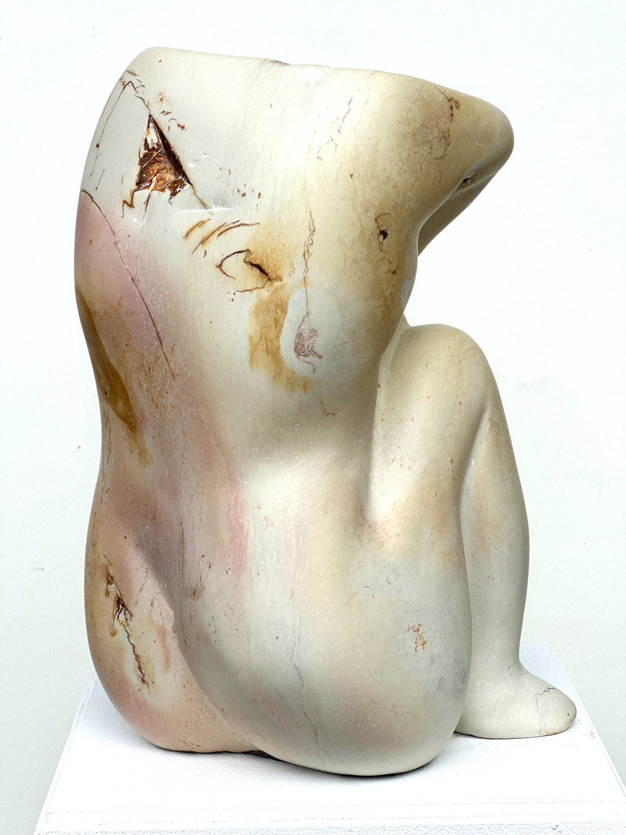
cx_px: 313
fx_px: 1857
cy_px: 418
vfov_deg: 25.3
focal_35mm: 77
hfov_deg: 19.1
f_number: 2.8
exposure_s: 1/287
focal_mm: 9
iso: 25
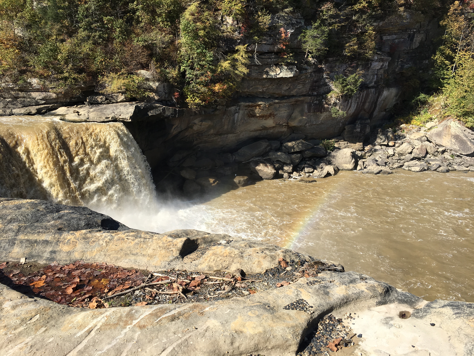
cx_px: 237
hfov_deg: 61.7
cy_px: 178
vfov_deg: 48.2
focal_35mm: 29
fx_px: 397
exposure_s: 1/1148
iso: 25
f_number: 2.2
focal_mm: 4.15
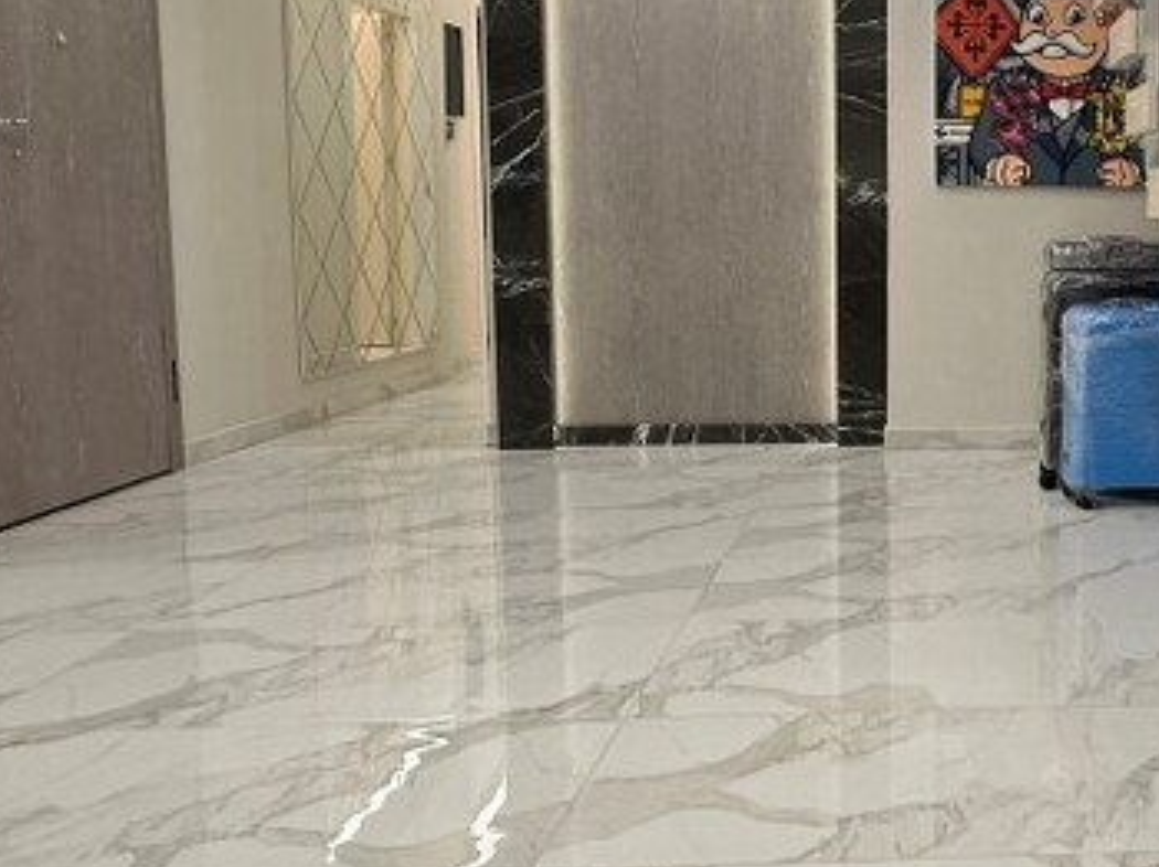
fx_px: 1372
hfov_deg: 41.6
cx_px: 1073
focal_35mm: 41
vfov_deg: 35.0
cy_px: 357
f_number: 2.2
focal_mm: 2.22
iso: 160
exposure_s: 1/60
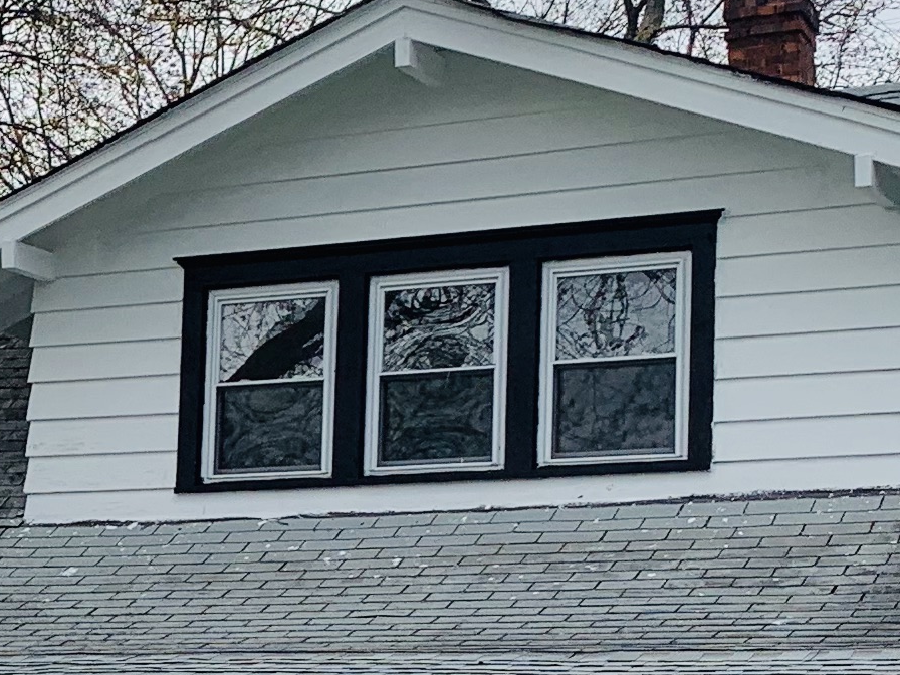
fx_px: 3042
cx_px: -207
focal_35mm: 117
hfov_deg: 16.1
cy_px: 608
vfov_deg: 12.6
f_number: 1.8
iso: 25
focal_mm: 4.25
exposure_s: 1/2114
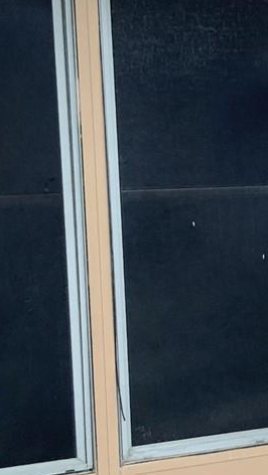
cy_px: 263
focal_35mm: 107
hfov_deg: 10.5
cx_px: 510
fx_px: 1350
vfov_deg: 20.0
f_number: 1.8
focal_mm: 3
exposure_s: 1/122
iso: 16
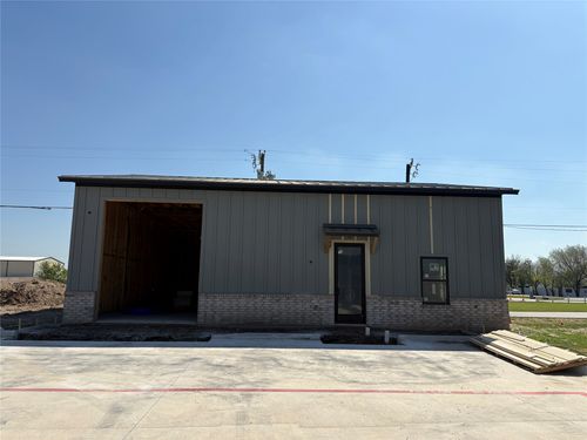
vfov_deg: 53.1
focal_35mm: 26
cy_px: 220
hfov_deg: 67.3
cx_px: 294
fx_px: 441
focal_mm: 5.96
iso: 50
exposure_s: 1/5814
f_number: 1.6
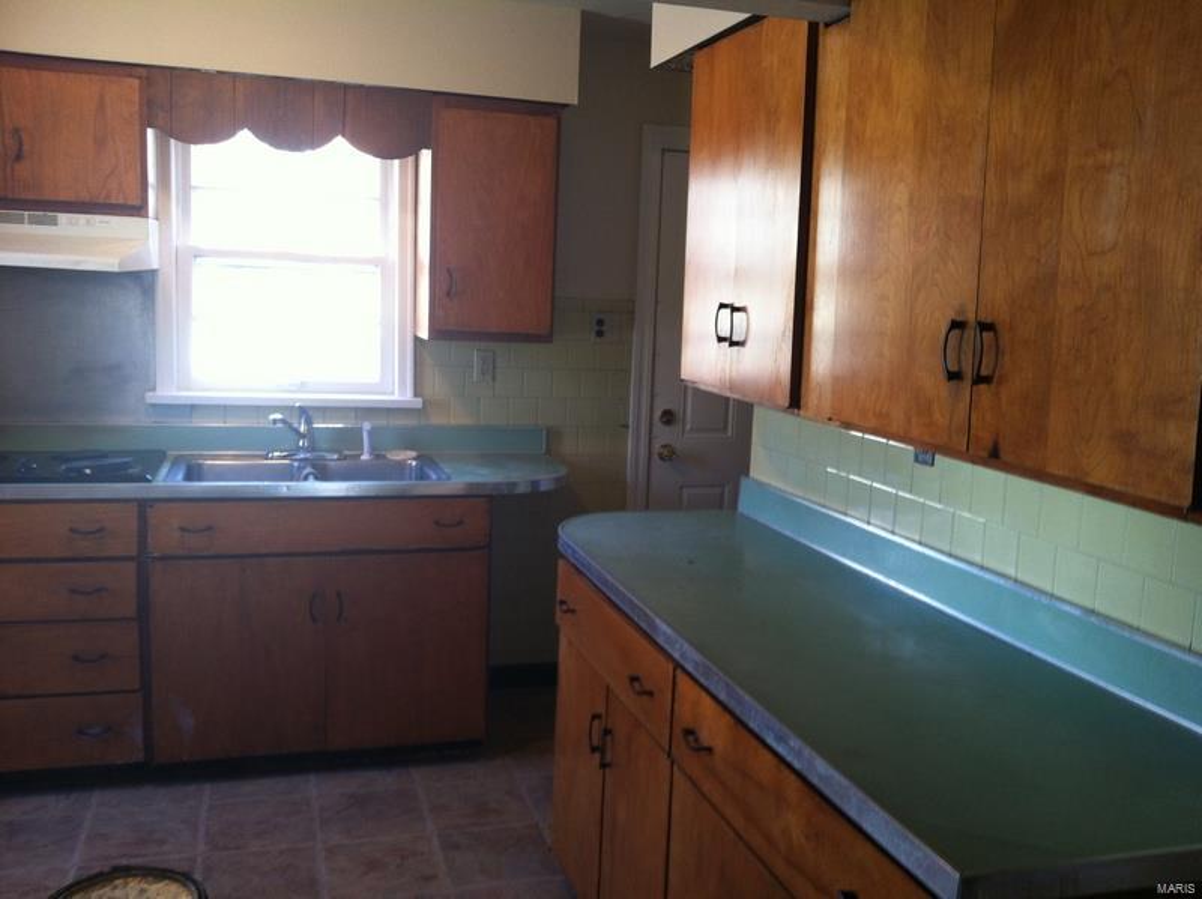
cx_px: 601
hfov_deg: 52.7
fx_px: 1214
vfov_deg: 40.6
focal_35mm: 35
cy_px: 450
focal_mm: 3.85
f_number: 2.8
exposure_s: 1/15
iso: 100
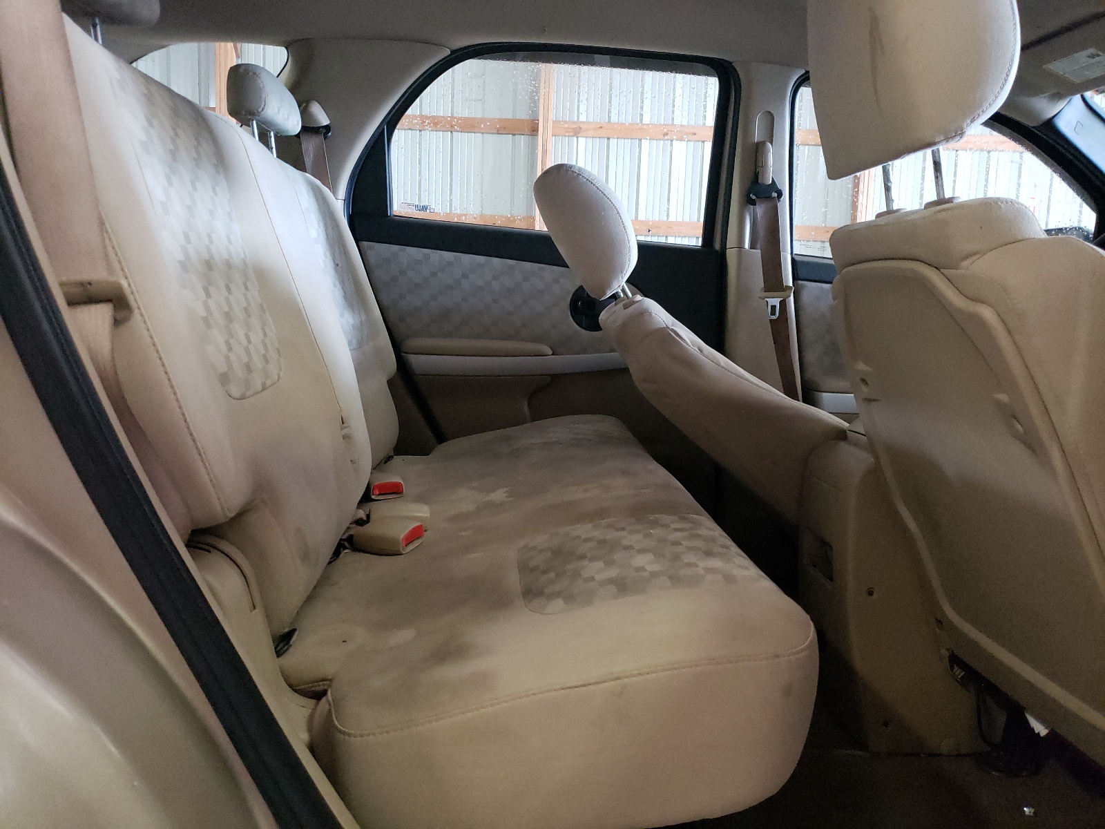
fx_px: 830
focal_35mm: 26
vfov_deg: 53.1
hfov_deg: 67.3
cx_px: 552
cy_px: 414
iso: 665
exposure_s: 1/24
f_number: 1.5
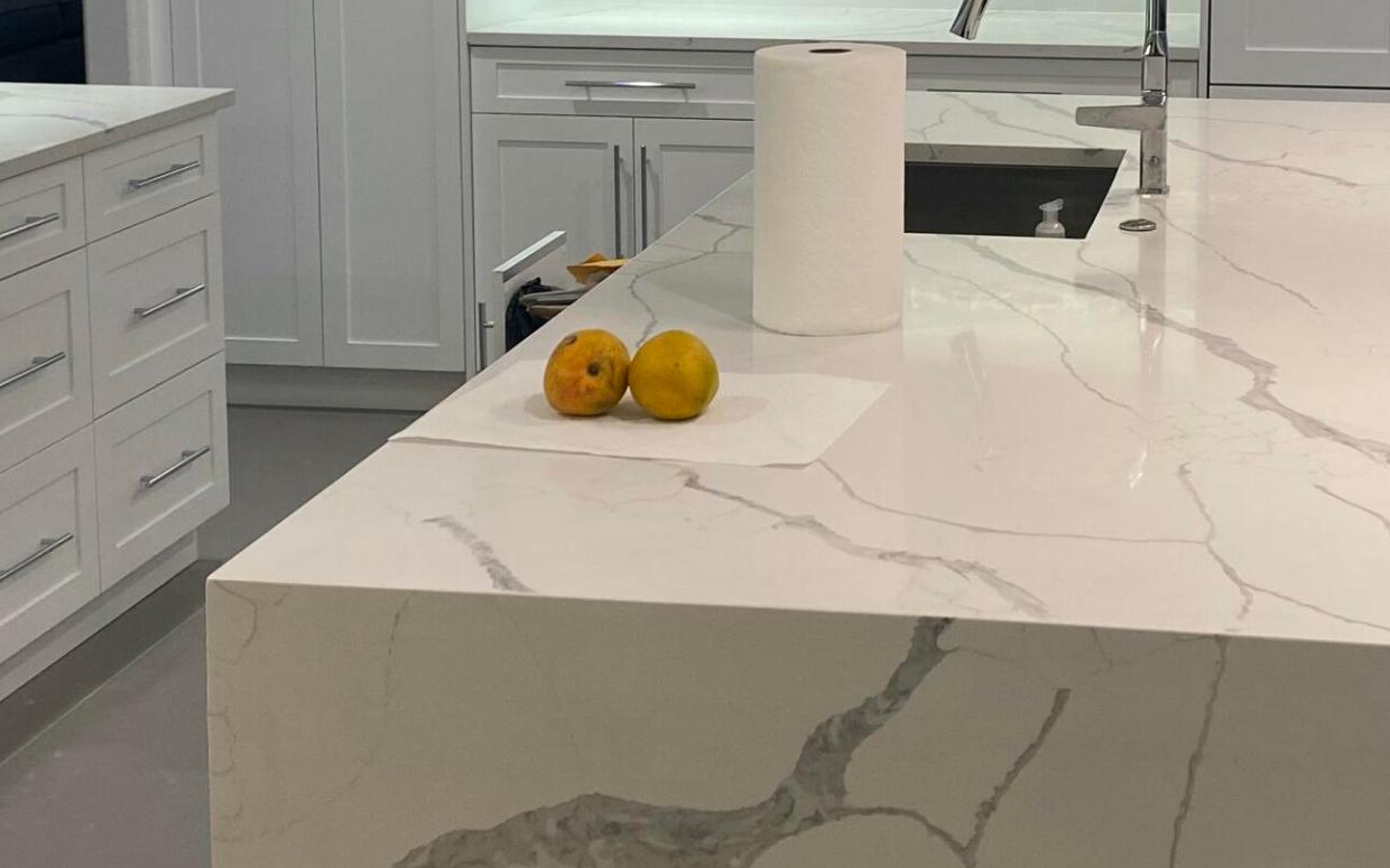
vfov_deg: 19.9
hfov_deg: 31.7
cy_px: 95
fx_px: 2424
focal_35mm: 64
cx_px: 934
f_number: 1.8
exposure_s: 1/120
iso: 100
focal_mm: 4.25
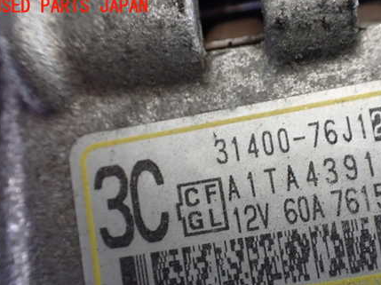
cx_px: 253
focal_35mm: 42
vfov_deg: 33.9
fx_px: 462
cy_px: 195
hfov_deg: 44.2
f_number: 2.3
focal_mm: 5.4
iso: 800
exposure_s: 1/40
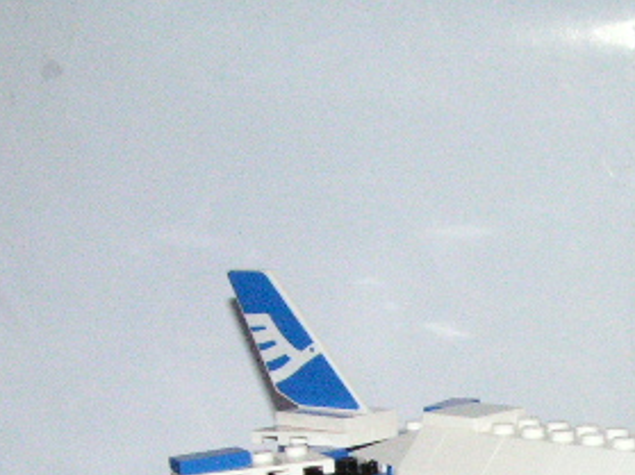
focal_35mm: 94
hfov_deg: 20.3
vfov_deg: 15.4
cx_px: 617
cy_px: 491
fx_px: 1724
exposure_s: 1/400
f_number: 8
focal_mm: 6.8
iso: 400
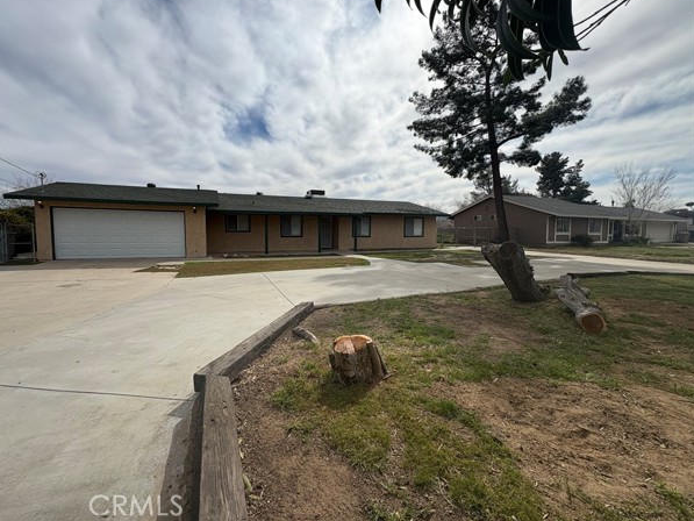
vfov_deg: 81.7
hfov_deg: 98.0
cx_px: 325
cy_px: 243
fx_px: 301
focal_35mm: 15
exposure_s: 1/4132
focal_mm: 2.22
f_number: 2.2
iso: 50
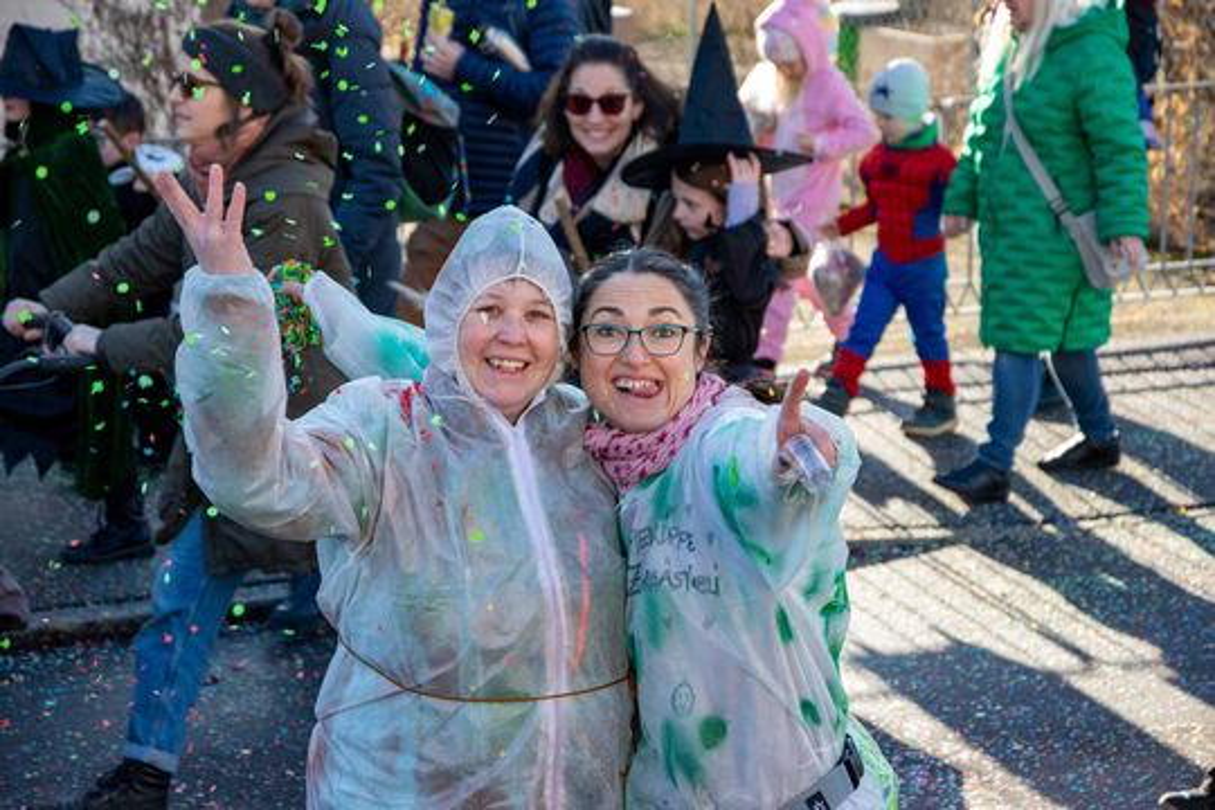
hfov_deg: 19.5
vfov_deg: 13.0
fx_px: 3543
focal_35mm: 105
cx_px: 608
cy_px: 405
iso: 800
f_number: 5.3
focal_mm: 70
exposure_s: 1/500
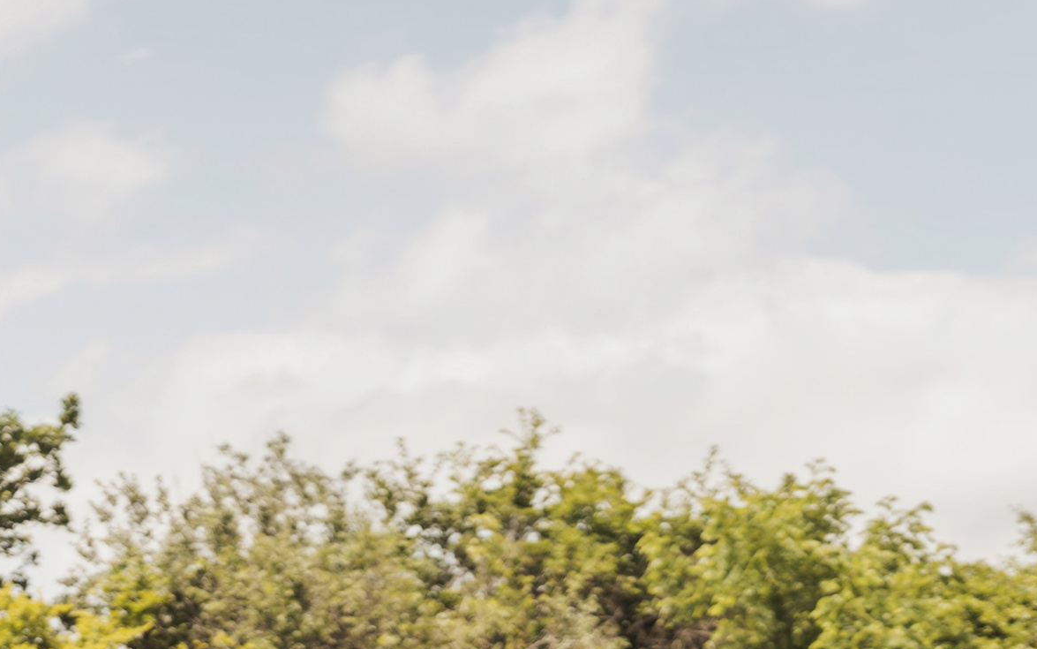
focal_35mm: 111
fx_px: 3138
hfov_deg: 18.8
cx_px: 474
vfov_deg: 11.6
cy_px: 708
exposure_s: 1/8000
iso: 100
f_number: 1.4
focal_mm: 50
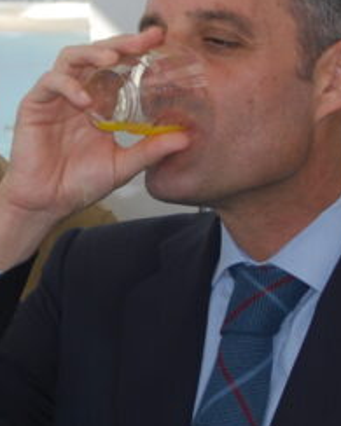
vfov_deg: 7.6
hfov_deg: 6.1
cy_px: 216
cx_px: 28
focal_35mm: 255
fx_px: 3219
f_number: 5.3
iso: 100
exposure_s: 1/160
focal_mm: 46
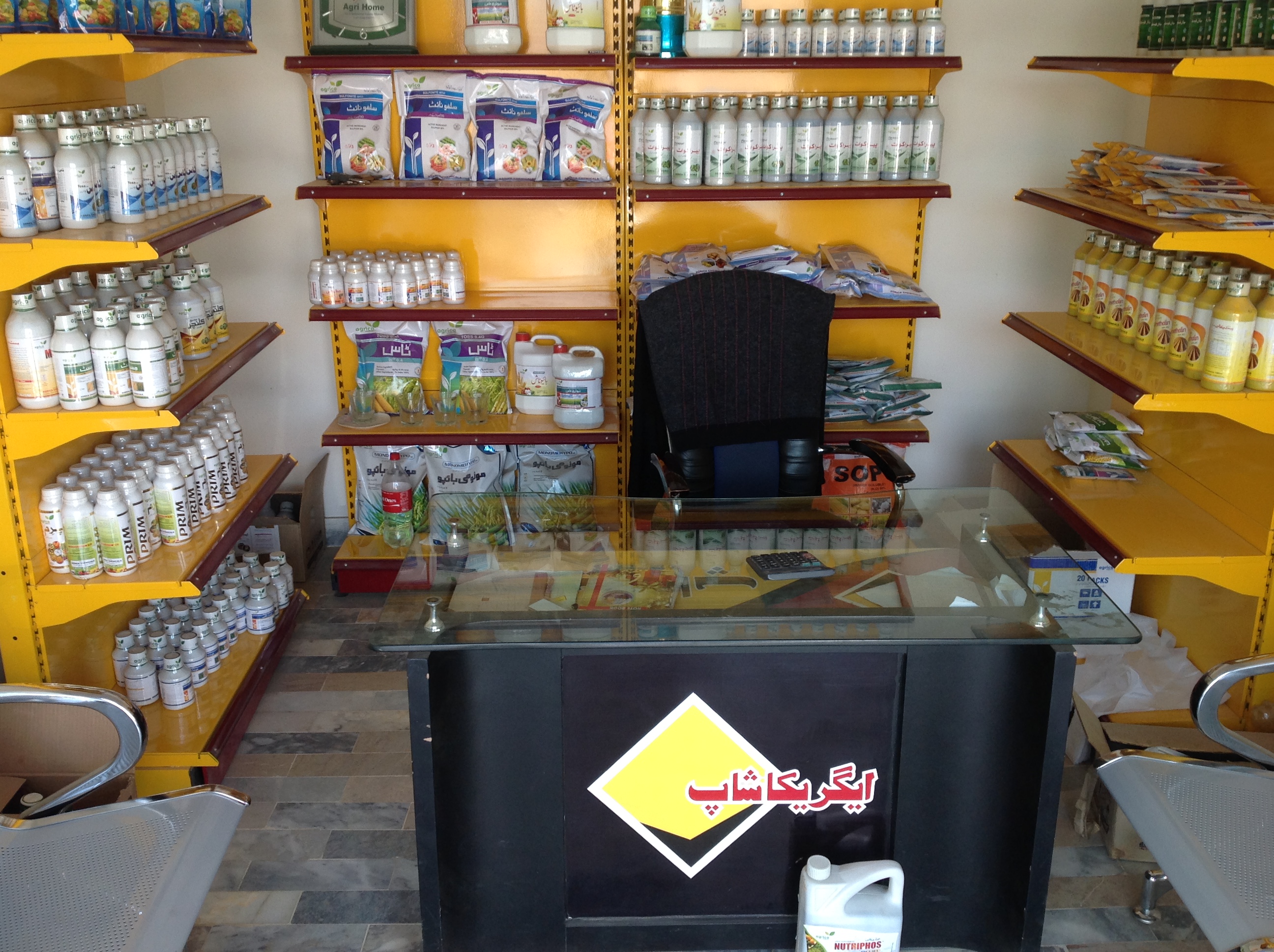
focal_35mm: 35
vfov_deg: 40.6
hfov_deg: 52.7
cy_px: 476
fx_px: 1286
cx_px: 637
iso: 50
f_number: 2.4
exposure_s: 1/40
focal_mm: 4.28
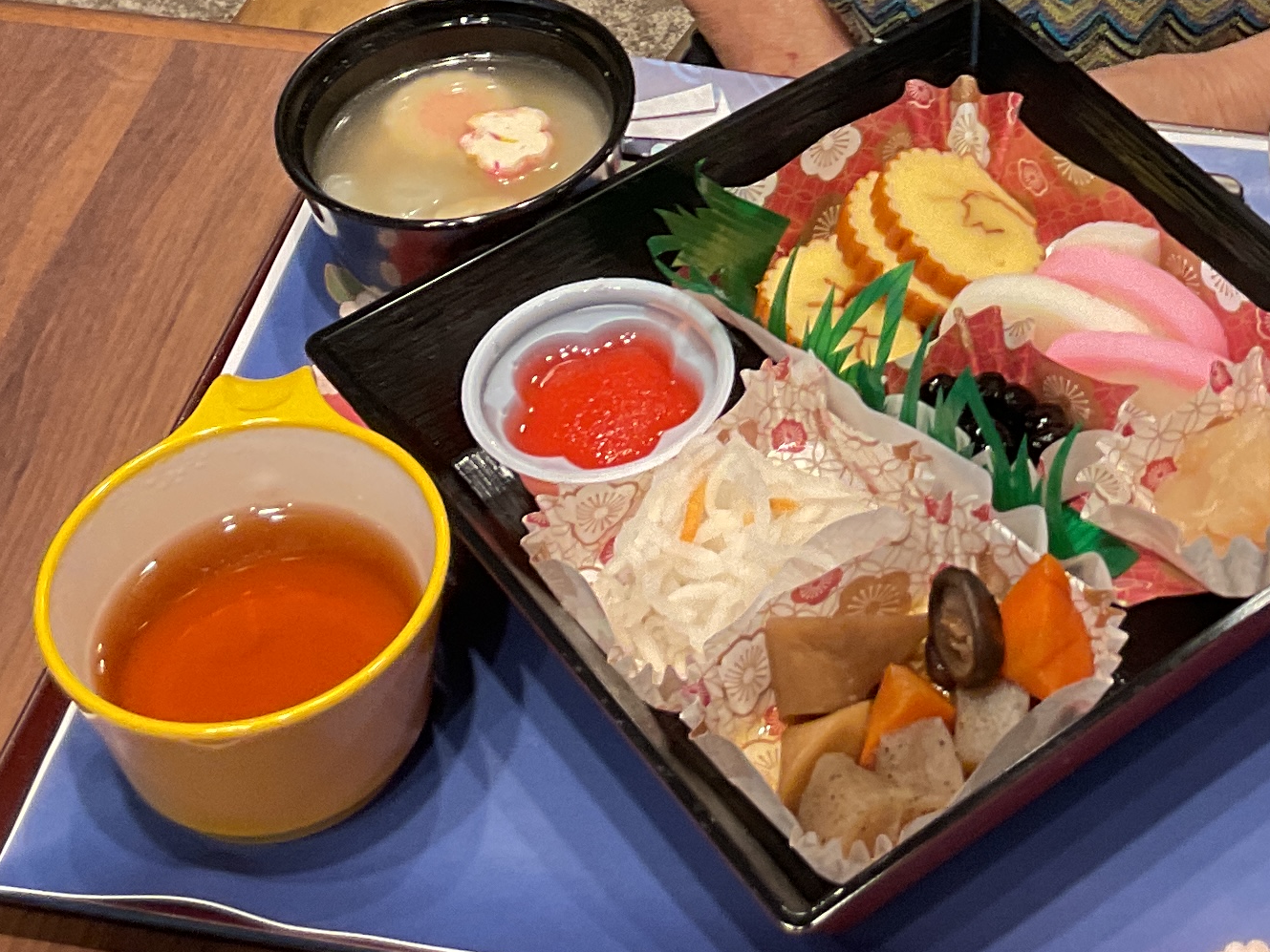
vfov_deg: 16.1
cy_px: -211
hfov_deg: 21.9
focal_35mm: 88
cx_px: 1065
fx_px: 3229
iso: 80
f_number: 1.8
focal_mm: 3
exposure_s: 1/60
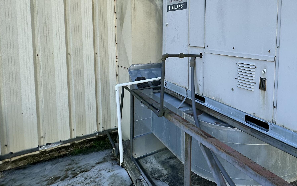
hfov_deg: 64.7
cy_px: 52
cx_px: 246
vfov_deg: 47.8
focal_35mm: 25
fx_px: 202
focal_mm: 2.22
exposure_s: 1/326
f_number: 2.2
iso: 40
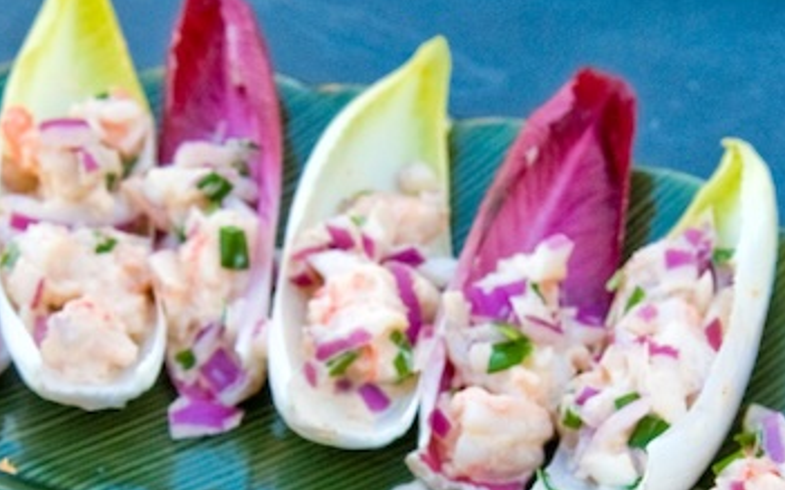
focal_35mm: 122
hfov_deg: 17.1
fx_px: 2609
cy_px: 546
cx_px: 347
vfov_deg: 10.6
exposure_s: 1/320
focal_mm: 35
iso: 1250
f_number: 6.3
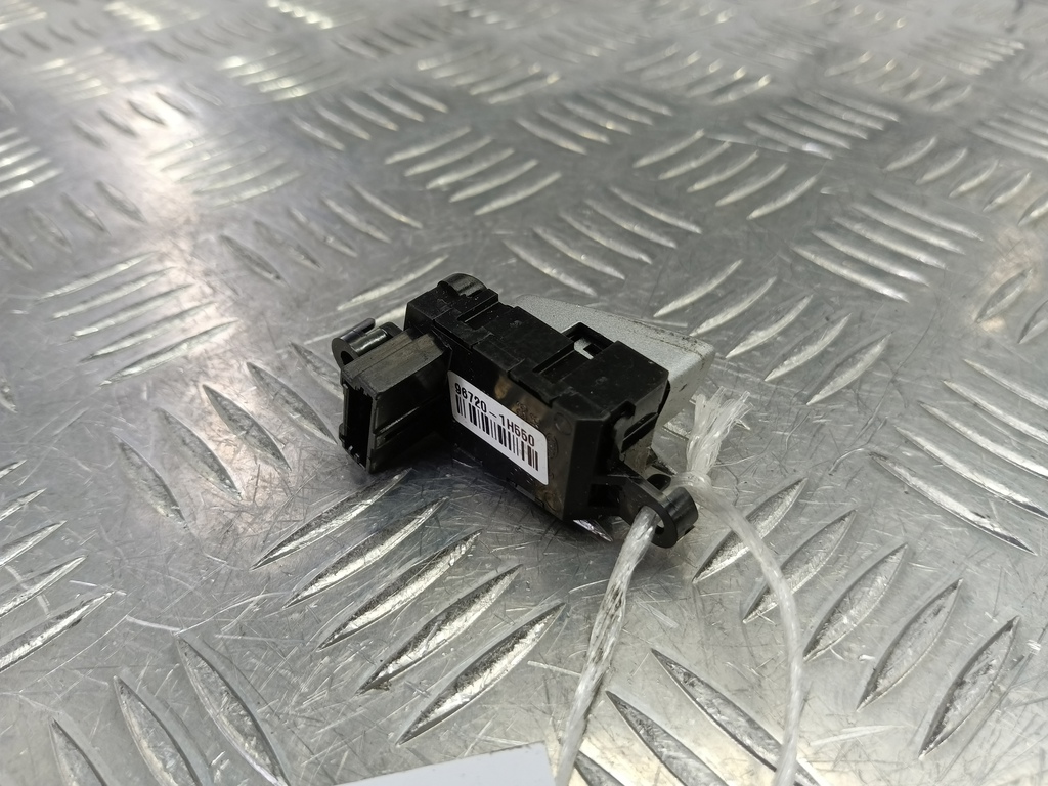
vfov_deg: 58.9
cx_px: 524
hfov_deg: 73.9
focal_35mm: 23
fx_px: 696
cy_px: 393
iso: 126
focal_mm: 4.11
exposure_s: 1/50
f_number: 1.6
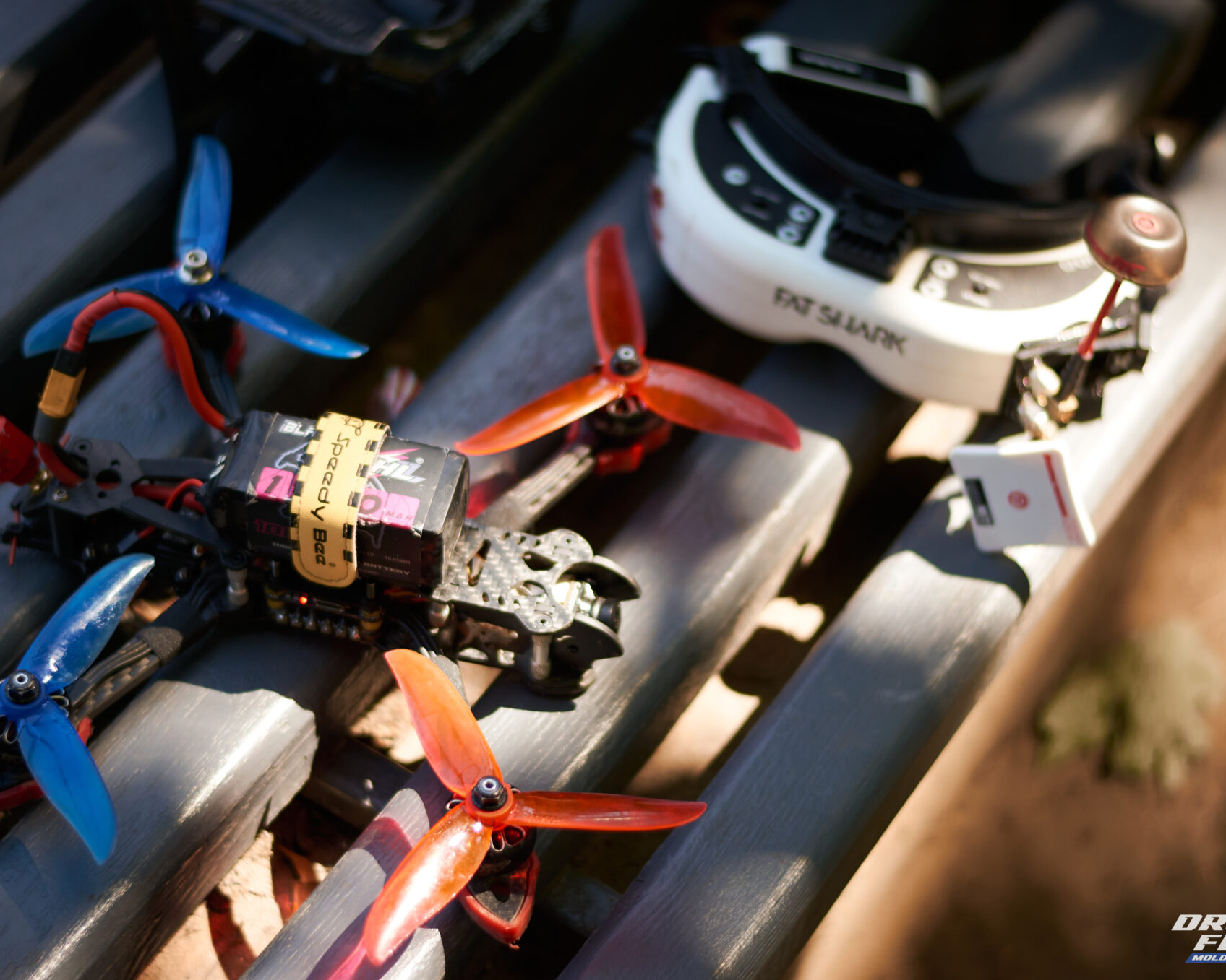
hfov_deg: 22.5
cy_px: 492
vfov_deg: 18.1
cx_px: 589
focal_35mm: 85
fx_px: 3084
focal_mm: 50
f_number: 1.8
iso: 320
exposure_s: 1/1250
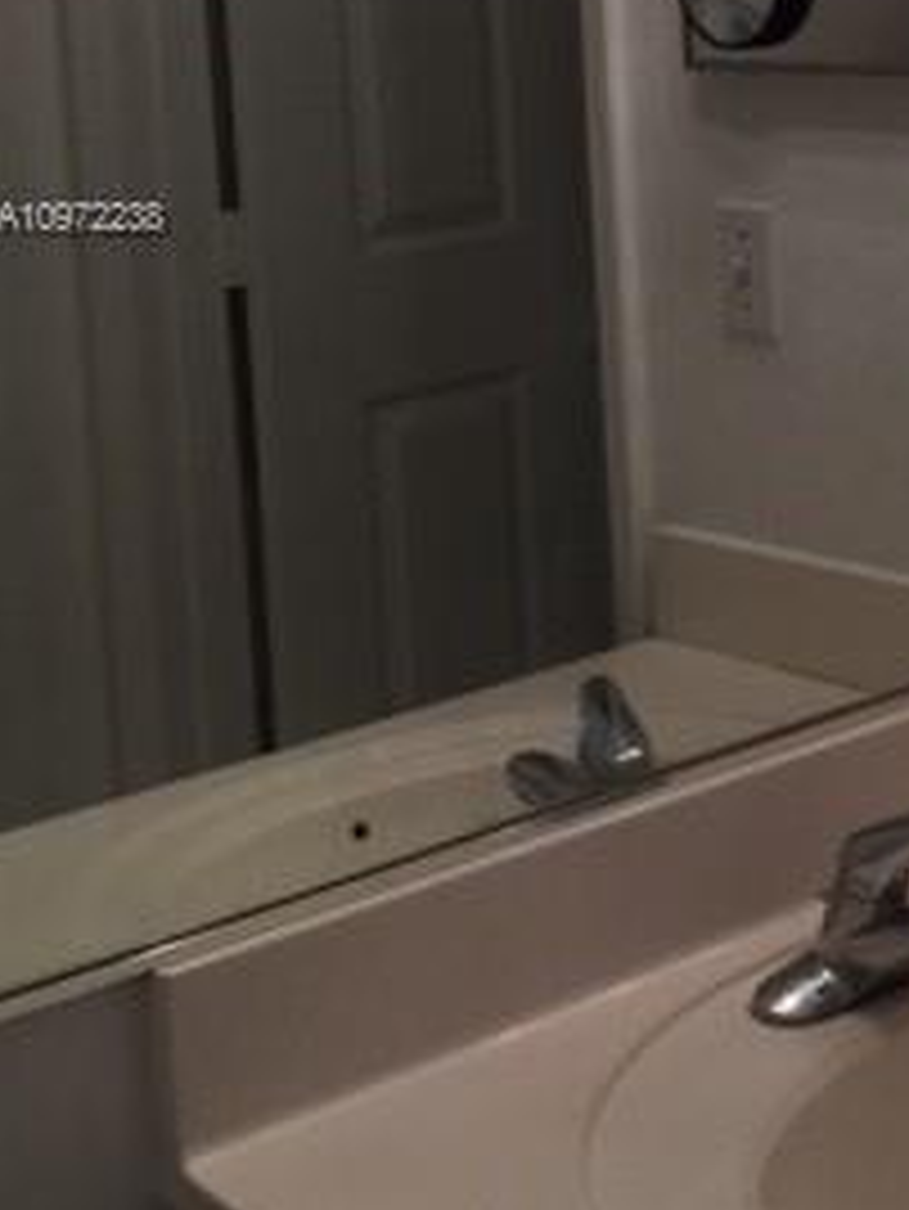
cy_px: 220
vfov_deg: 27.5
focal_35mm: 69
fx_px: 2414
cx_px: 968
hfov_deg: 20.5
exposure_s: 1/30
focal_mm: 4.15
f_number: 2.2
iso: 32
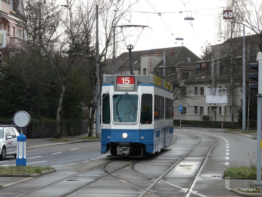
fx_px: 1188
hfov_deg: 12.6
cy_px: 98
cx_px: 131
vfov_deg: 9.5
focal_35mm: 157
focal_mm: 25.9
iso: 160
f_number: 4
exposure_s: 1/250
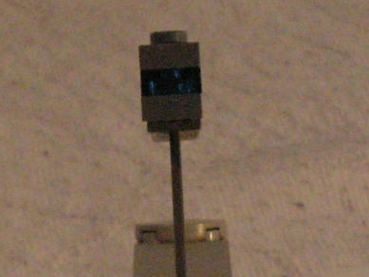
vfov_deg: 9.9
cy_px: 308
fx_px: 1578
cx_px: 212
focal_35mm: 148
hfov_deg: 13.3
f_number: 3.2
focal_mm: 6
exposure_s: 1/80
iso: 320
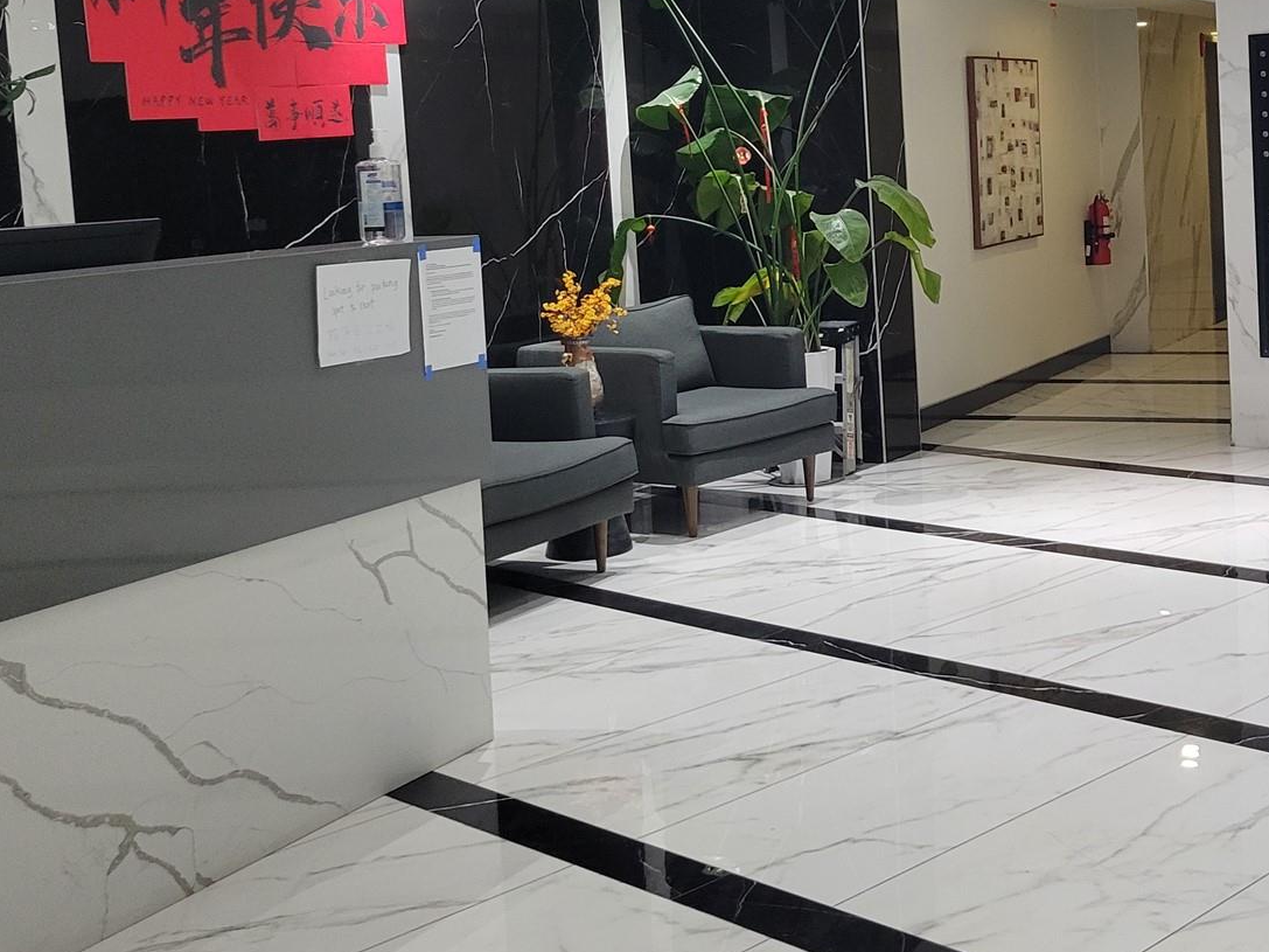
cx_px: 1137
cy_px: 250
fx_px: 1796
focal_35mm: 49
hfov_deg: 36.5
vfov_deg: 29.3
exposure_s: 1/120
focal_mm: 5.4
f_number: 1.8
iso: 320
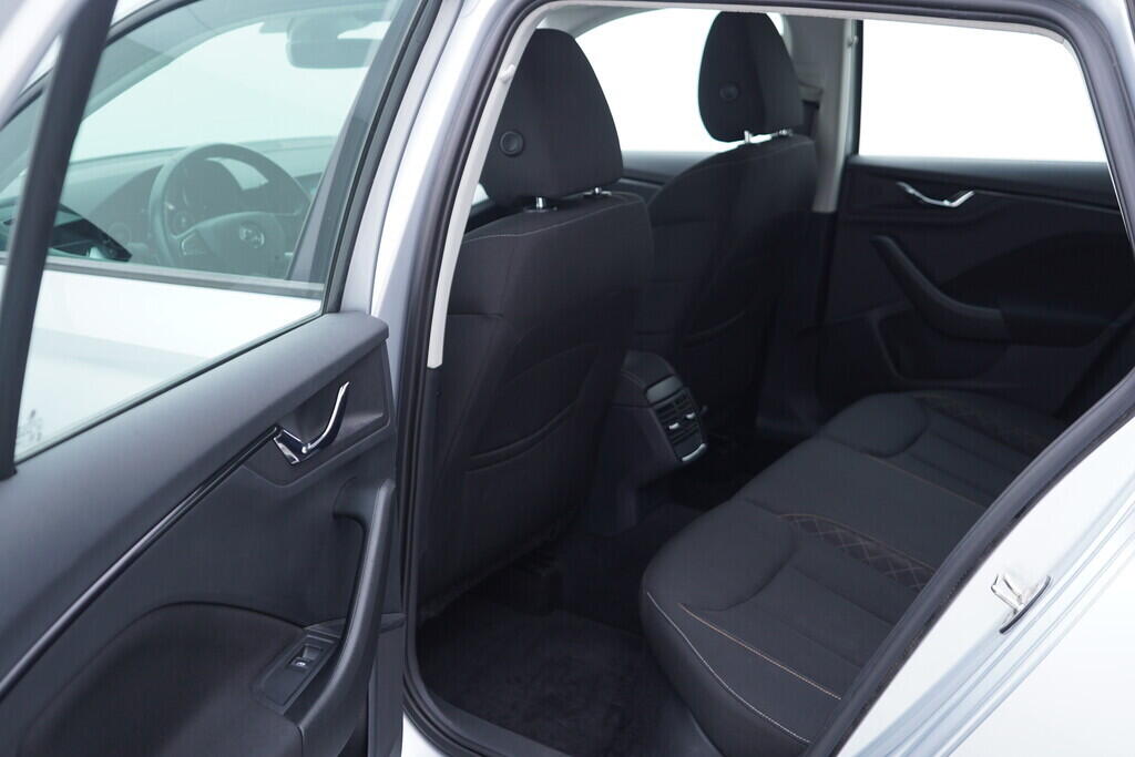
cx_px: 568
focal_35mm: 36
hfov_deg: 53.1
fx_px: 1135
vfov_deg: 36.9
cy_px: 378
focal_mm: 24
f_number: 2.8
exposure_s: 1/40
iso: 160
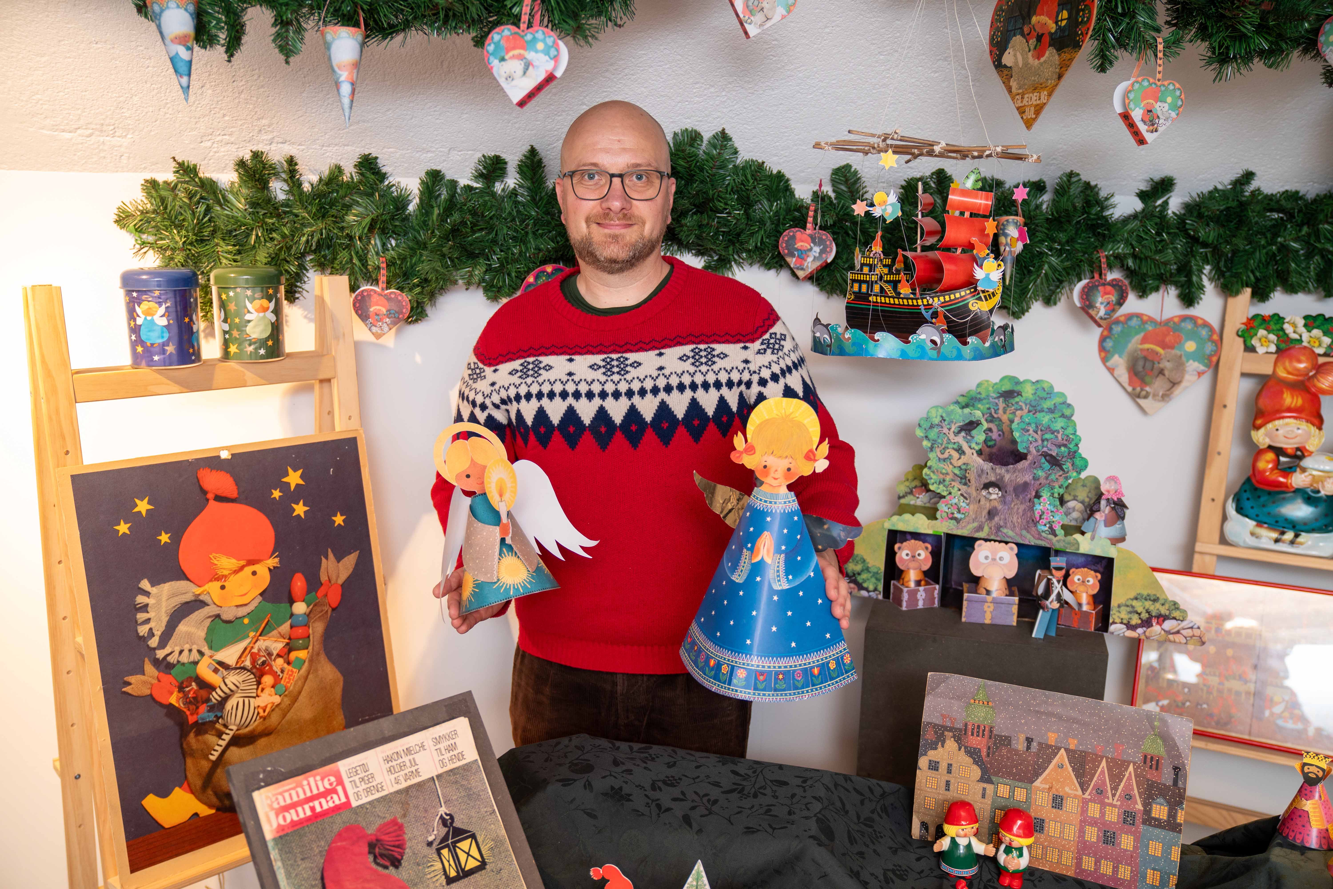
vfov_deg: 43.6
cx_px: 666
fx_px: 1111
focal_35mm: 30
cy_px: 444
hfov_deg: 61.9
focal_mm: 30
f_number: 2.8
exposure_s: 1/200
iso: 640
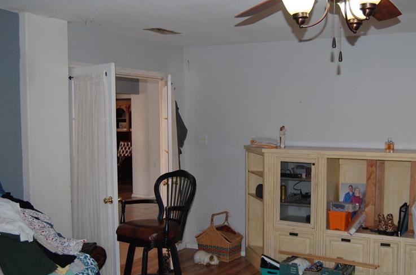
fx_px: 530
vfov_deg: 29.0
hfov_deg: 42.7
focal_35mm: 46
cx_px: 244
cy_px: 160
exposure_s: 1/60
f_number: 3.8
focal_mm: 22
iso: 400
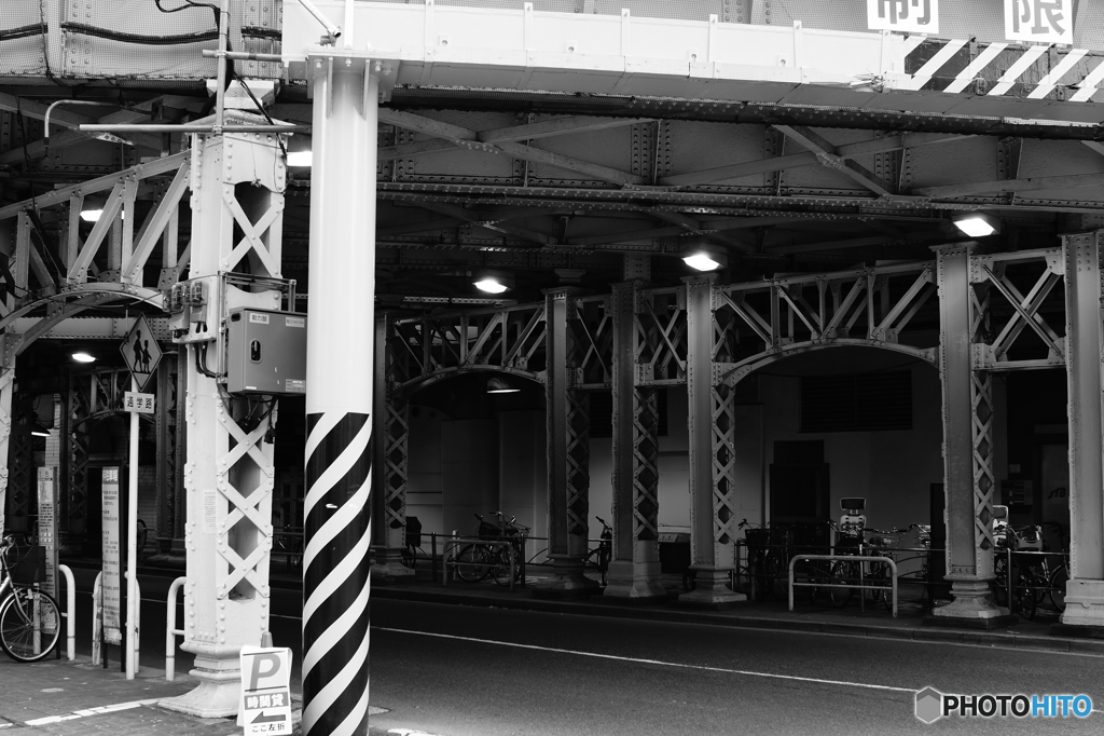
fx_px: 1379
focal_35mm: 45
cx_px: 552
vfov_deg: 29.8
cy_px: 368
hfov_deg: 43.6
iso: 100
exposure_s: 1/20
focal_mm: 30
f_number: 4.5
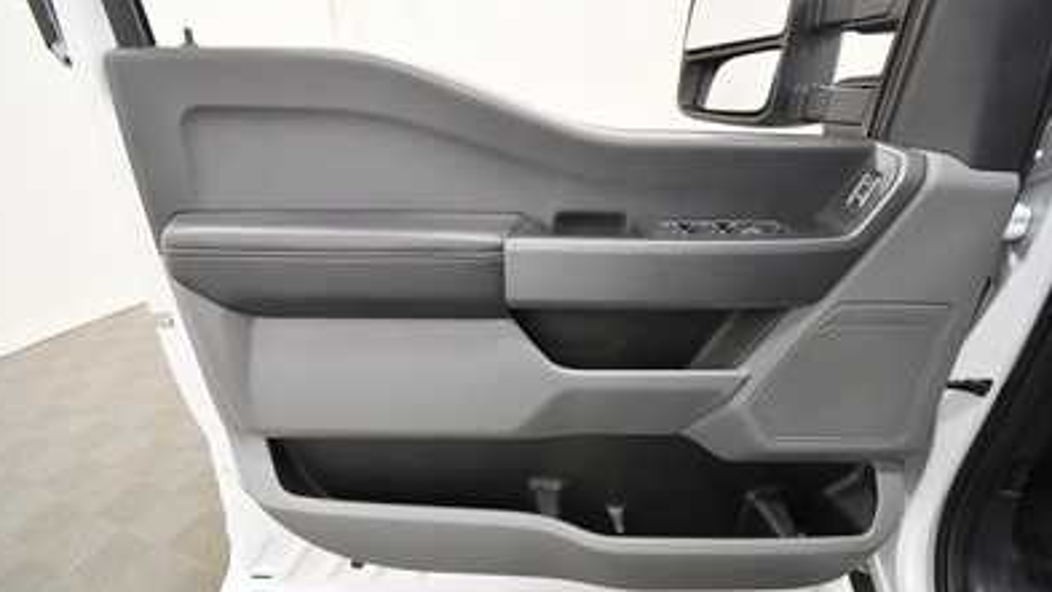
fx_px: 446
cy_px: 334
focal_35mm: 16
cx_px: 519
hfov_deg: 99.4
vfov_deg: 66.8
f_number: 4.5
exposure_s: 1/125
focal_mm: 10
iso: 1400
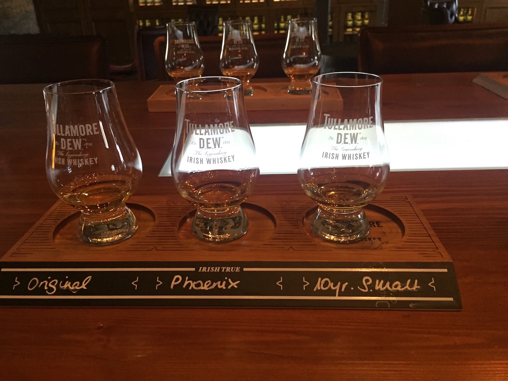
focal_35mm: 29
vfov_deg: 48.2
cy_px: 190
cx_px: 254
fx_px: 426
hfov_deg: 61.7
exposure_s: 1/33
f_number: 2.2
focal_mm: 4.15
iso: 250
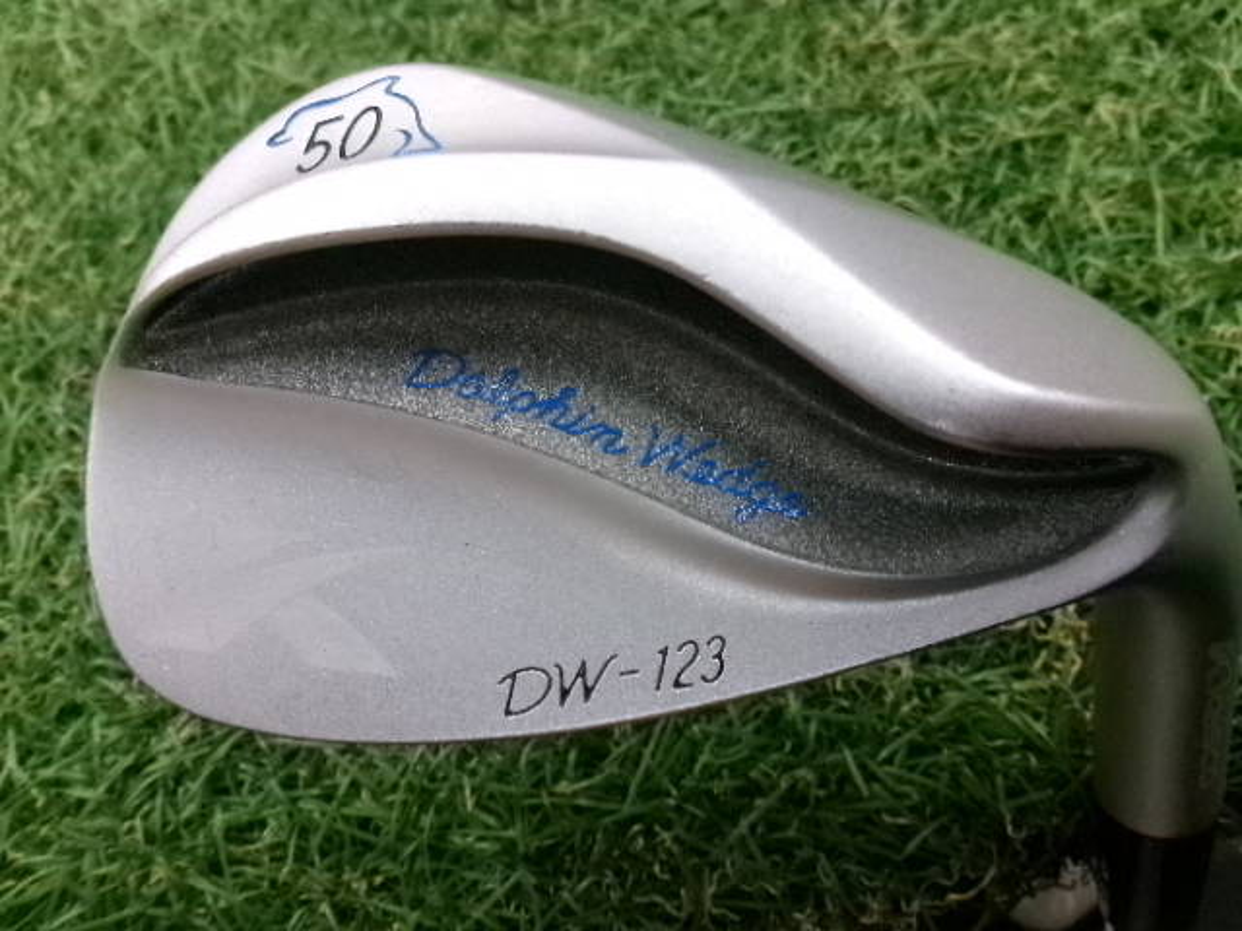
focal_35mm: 28
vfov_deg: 49.7
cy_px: 466
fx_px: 1005
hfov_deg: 63.4
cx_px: 621
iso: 800
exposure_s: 1/60
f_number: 3.9
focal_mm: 5.1
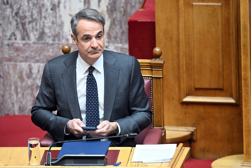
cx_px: 126
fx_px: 3068
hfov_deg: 4.7
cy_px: 84
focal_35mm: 440
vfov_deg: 3.1
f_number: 6
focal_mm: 440
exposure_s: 1/250
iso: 6400
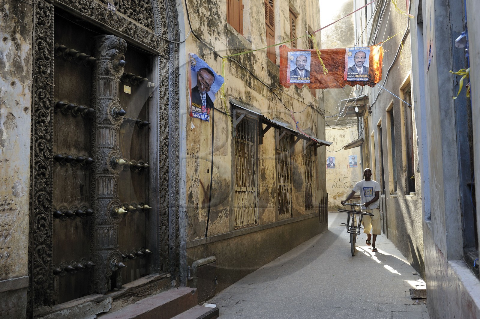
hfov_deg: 58.8
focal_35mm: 32
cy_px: 160
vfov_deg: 41.0
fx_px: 426
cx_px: 240
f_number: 5
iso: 400
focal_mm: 32
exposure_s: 1/80
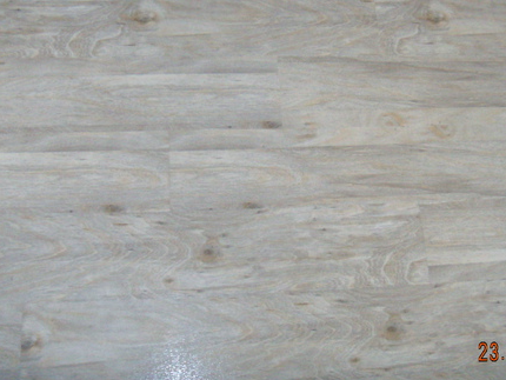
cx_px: 312
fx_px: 775
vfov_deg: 27.5
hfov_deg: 36.0
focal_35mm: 53
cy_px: 142
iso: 400
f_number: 3.5
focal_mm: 6.4
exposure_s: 1/60.2
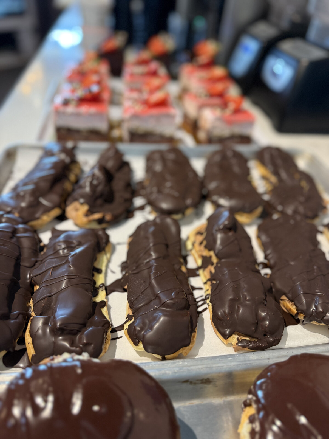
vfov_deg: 71.6
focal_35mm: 24
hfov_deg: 56.8
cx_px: 164
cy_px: 220
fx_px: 304
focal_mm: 6.76
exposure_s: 1/60
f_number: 1.78
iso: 200
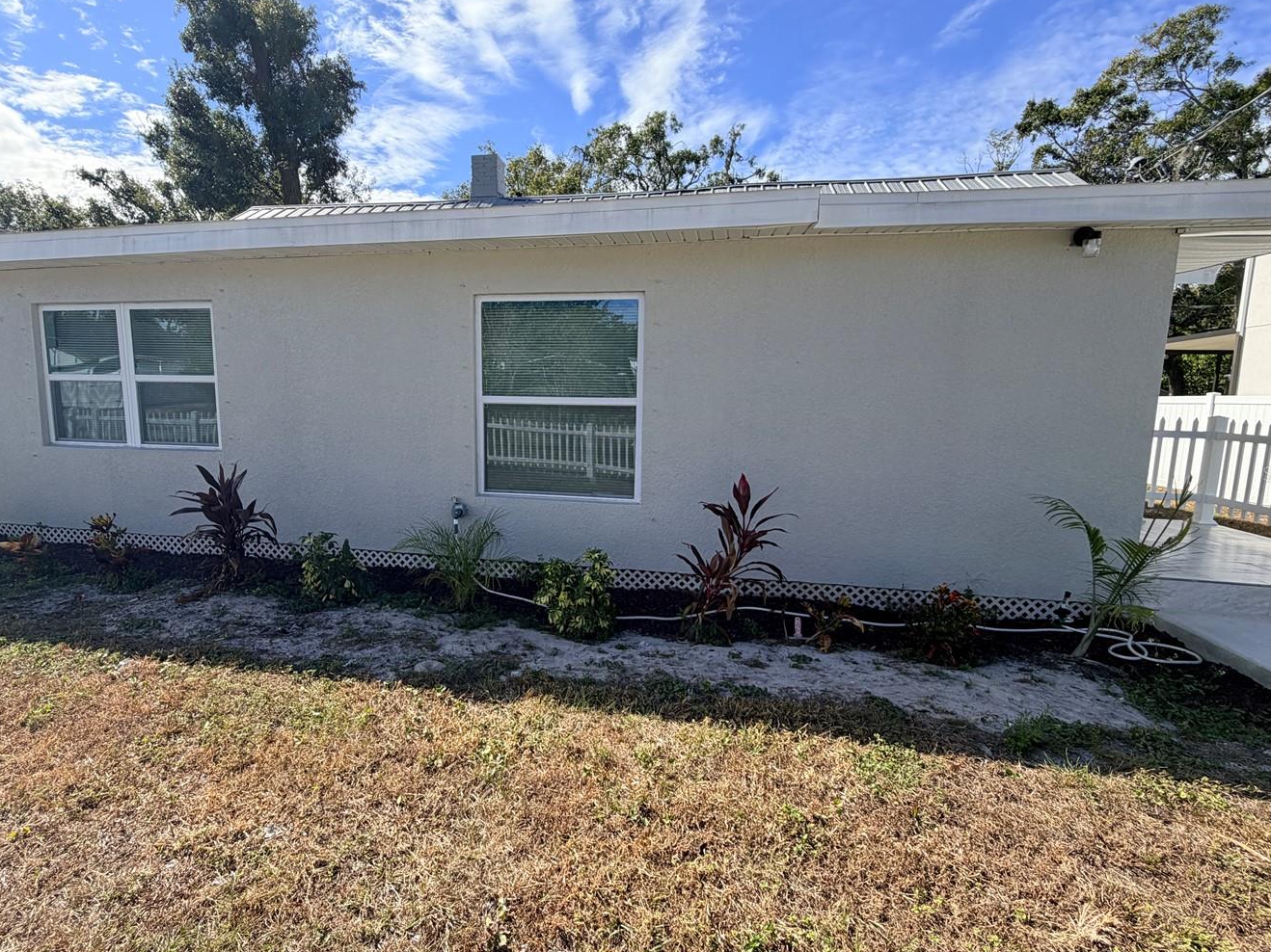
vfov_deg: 74.7
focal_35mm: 17
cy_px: 473
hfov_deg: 90.8
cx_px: 582
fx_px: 624
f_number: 2.2
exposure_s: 1/779
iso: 32
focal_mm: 2.22
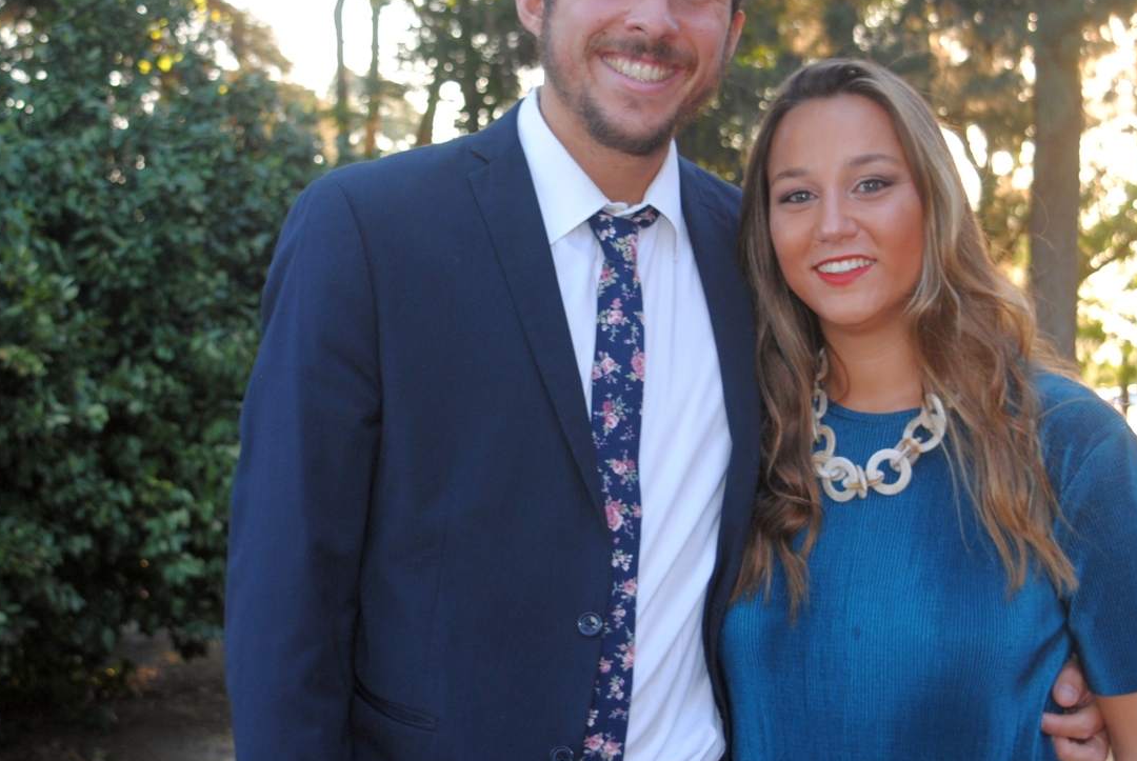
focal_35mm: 80
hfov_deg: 25.3
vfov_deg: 17.1
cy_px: 418
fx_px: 2530
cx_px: 624
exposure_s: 1/60
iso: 200
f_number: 4.2
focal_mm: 30
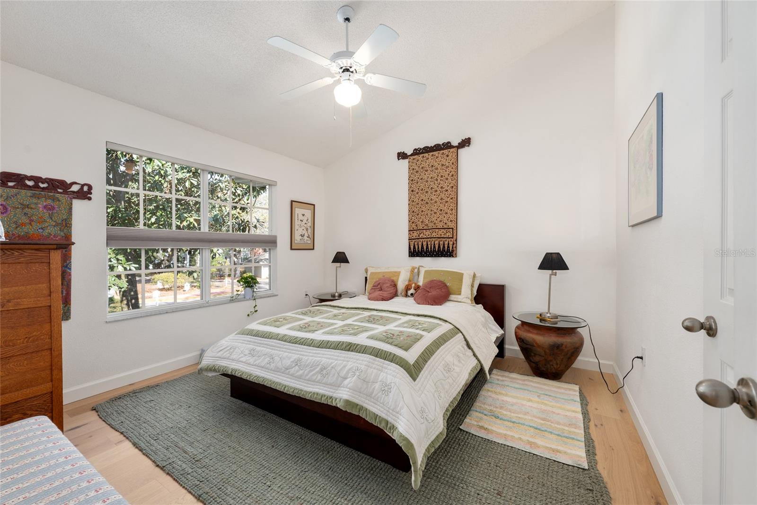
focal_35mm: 14
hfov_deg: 104.3
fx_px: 294
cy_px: 252
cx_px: 378
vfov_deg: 81.2
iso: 400
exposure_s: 1/6
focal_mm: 14
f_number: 7.1
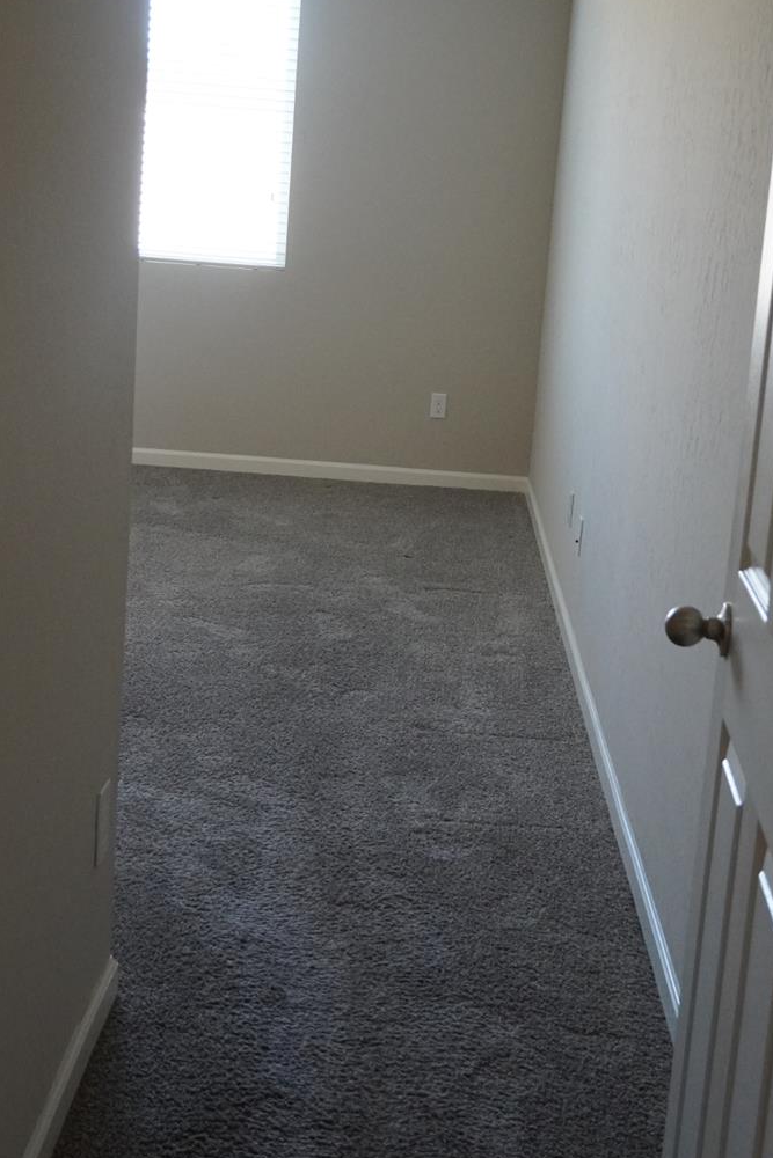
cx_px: 447
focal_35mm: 52
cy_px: 484
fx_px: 1666
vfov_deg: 38.3
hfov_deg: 26.1
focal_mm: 23
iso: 3200
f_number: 4
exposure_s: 1/160
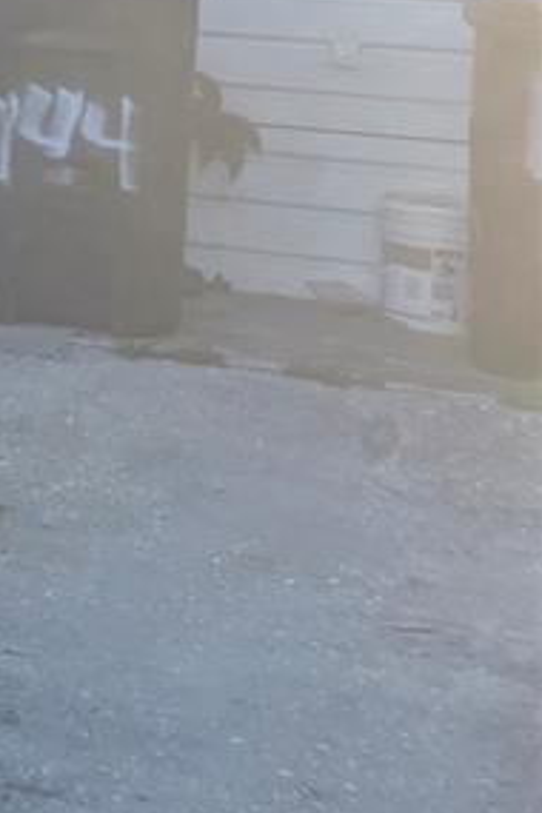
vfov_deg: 20.1
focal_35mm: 97
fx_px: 2190
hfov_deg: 11.0
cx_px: -916
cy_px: -88
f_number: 1.6
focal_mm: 4.2
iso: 32
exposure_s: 1/2174
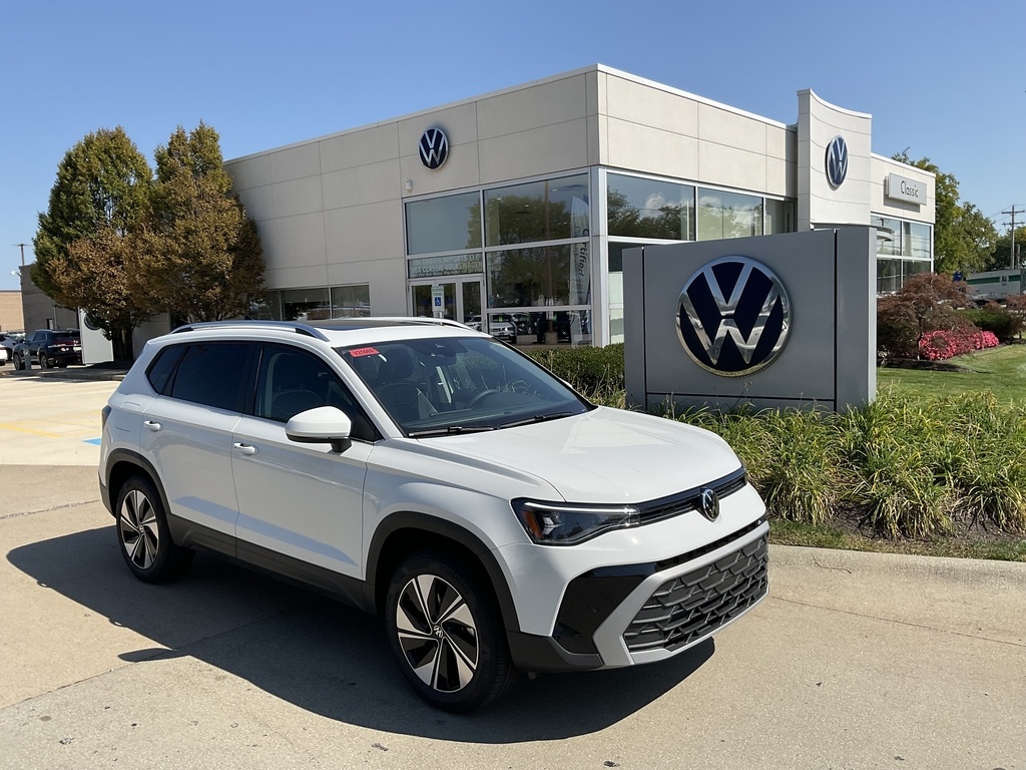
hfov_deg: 61.7
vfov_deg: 48.2
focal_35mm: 29
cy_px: 385
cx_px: 513
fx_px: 860
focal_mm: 3
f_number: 1.8
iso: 16
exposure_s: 1/2538
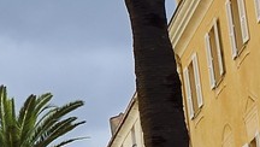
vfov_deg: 5.1
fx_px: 1656
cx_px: -616
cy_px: 118
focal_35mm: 240
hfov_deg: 7.5
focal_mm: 31
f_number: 13
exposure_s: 1/250
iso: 200
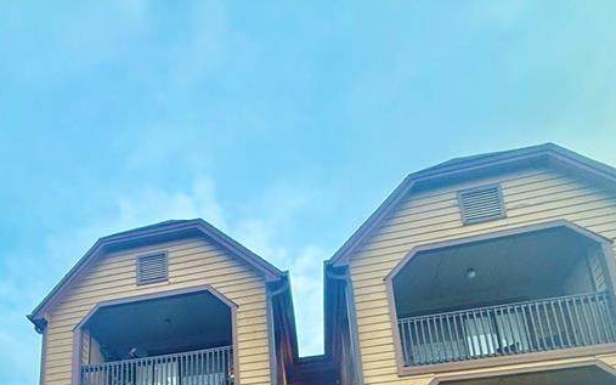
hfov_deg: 60.8
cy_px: 460
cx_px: 187
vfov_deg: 33.9
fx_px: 504
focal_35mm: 30
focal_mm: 2.22
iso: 320
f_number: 2.2
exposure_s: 1/99
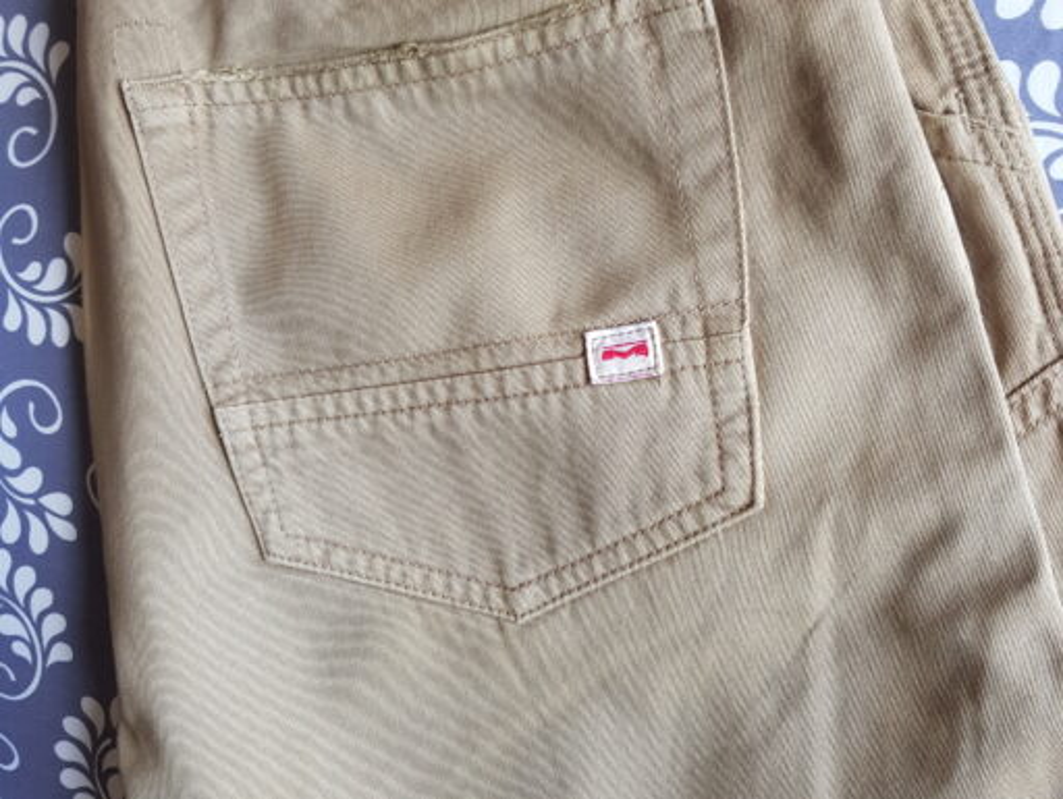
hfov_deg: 67.3
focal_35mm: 26
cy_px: 400
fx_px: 799
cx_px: 532
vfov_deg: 53.1
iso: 64
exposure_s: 1/50
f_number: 1.7
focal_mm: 4.2
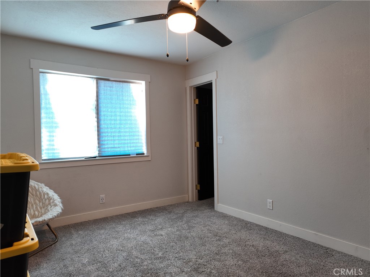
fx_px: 256
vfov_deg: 56.8
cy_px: 138
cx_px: 185
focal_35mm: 24
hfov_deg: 71.6
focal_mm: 12.29
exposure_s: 1/15
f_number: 2.8
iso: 110
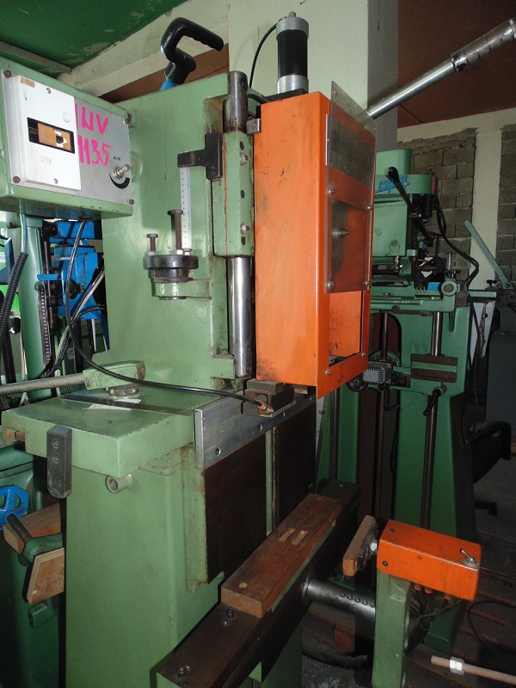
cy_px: 344
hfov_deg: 61.1
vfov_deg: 76.4
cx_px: 258
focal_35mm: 22
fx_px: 437
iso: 200
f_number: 3.1
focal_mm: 4
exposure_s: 1/30
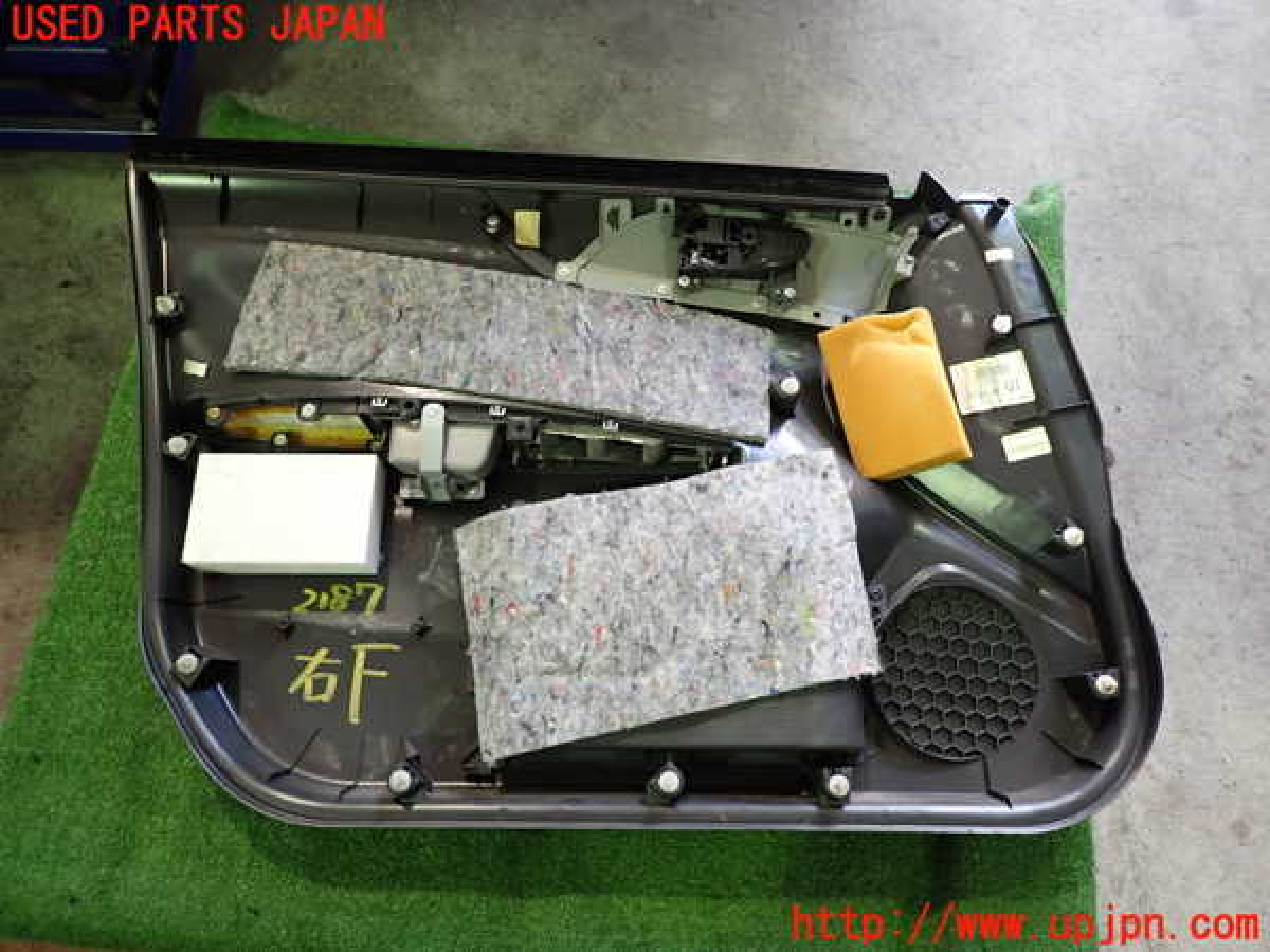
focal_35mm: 25
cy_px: 476
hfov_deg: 69.4
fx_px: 917
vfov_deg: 54.9
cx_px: 635
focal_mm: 4.5
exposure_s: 1/30
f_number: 2
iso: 250
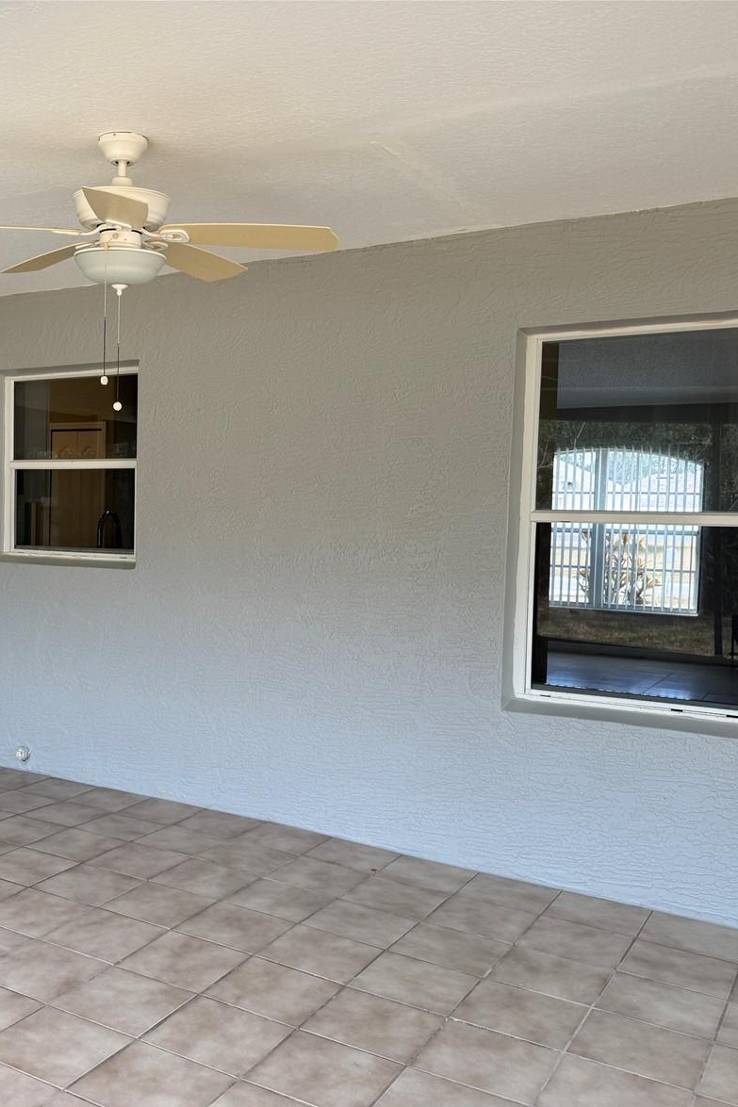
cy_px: 564
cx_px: 142
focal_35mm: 34
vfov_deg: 55.8
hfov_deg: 37.4
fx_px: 1046
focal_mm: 6.76
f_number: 1.78
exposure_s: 1/128
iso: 64
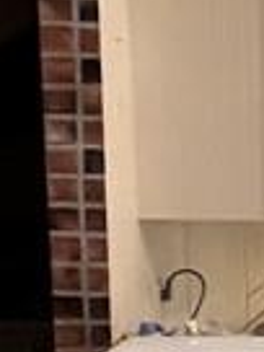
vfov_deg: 19.9
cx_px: 616
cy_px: 269
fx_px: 997
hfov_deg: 12.3
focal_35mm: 98
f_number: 1.8
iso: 320
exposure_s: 1/60
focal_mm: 1.57
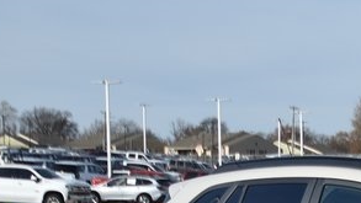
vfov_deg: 8.9
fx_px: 1264
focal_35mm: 132
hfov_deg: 15.0
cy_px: 338
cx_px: 553
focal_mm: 24
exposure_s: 1/1000
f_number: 4.5
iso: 100
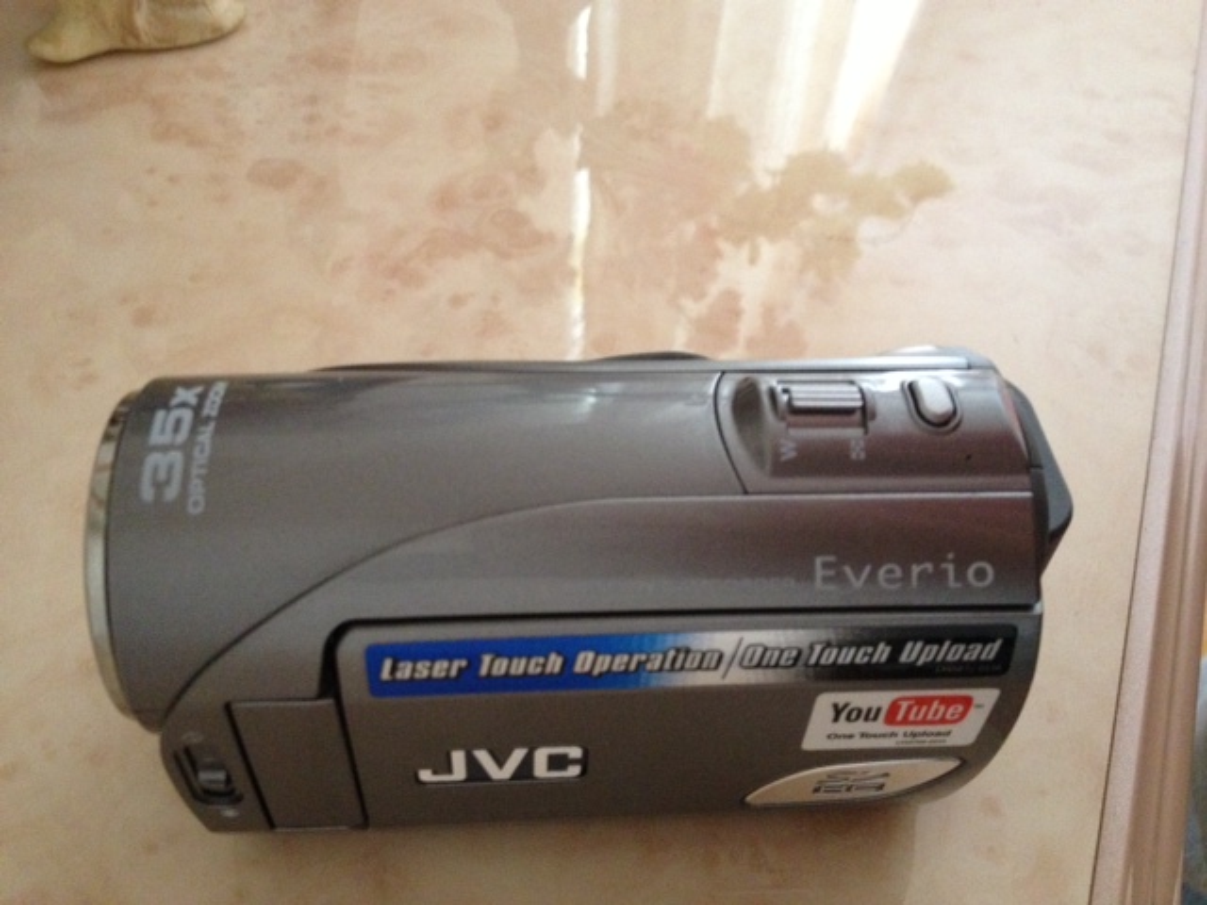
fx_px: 1220
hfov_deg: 52.6
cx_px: 604
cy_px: 452
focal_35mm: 35
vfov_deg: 40.7
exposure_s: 1/20
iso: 400
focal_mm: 4.28
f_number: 2.4
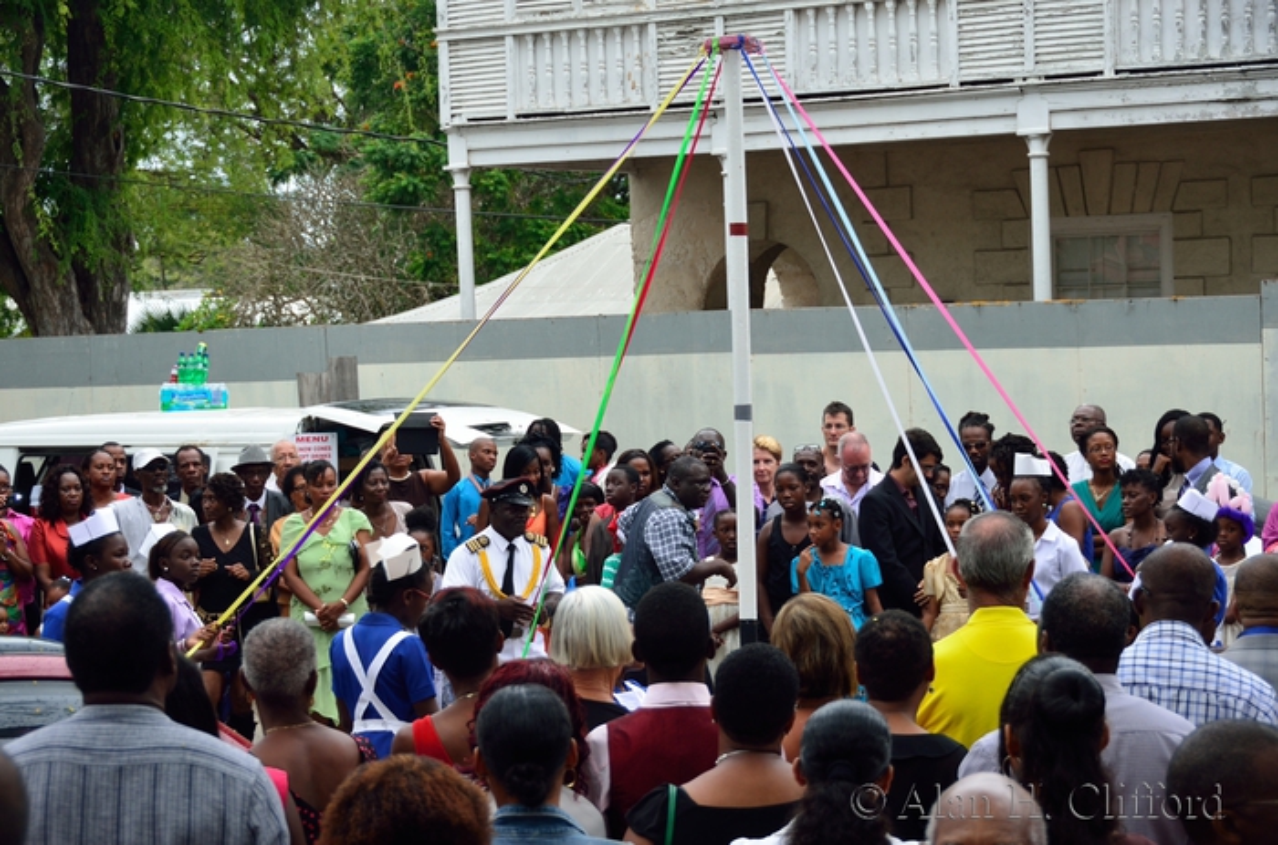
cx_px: 639
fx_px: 2762
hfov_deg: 26.1
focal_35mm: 78
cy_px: 422
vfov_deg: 17.4
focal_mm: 52
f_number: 4.8
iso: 140
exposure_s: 1/160
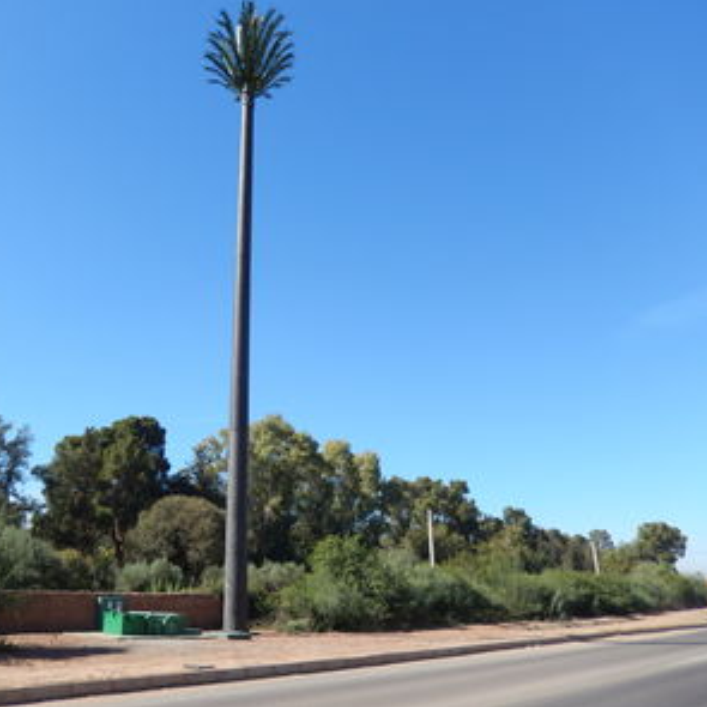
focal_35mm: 30
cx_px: 256
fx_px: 693
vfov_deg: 54.0
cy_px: 352
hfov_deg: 53.3
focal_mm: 4.5
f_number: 3.4
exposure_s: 1/1000
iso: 125
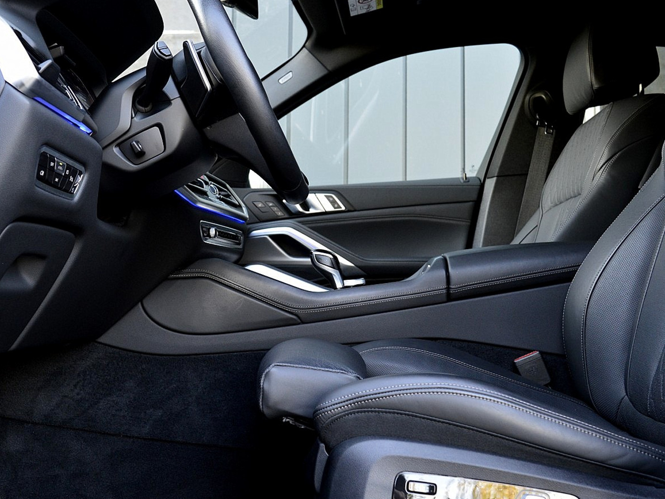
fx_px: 800
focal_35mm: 42
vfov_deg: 34.6
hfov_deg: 45.0
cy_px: 260
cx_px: 283
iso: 800
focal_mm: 21
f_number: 5.6
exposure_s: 1/60
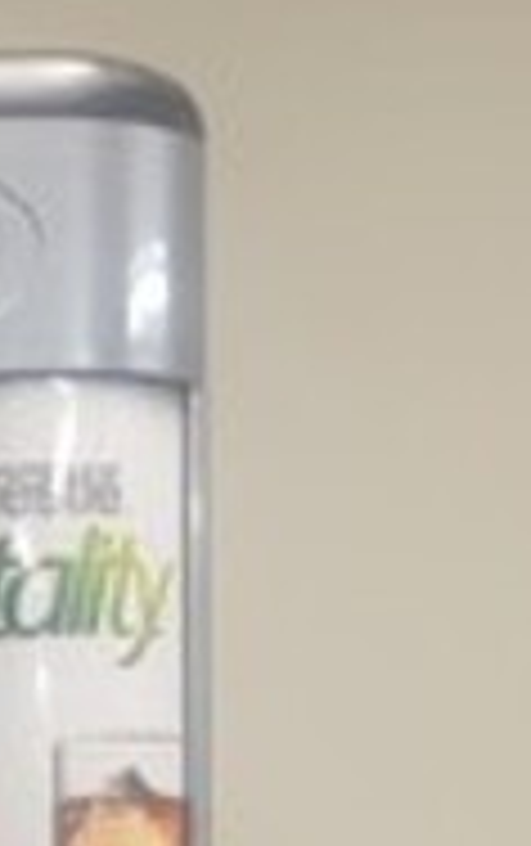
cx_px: -580
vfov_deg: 14.9
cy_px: 1582
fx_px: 2747
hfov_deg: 10.1
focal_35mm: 119
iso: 100
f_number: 1.8
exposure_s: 1/46
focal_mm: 5.4
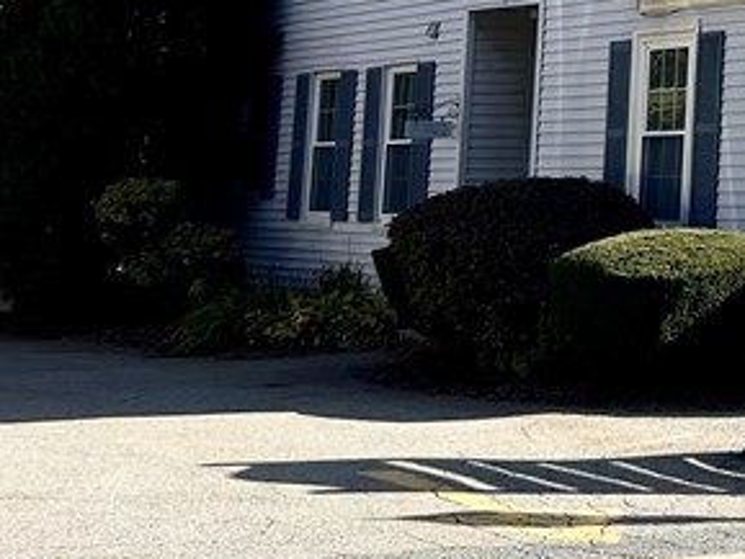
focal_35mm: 92
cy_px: -149
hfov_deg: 18.6
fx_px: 1981
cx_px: 1155
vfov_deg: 15.4
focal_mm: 5.7
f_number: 1.5
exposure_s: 1/5319
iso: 50
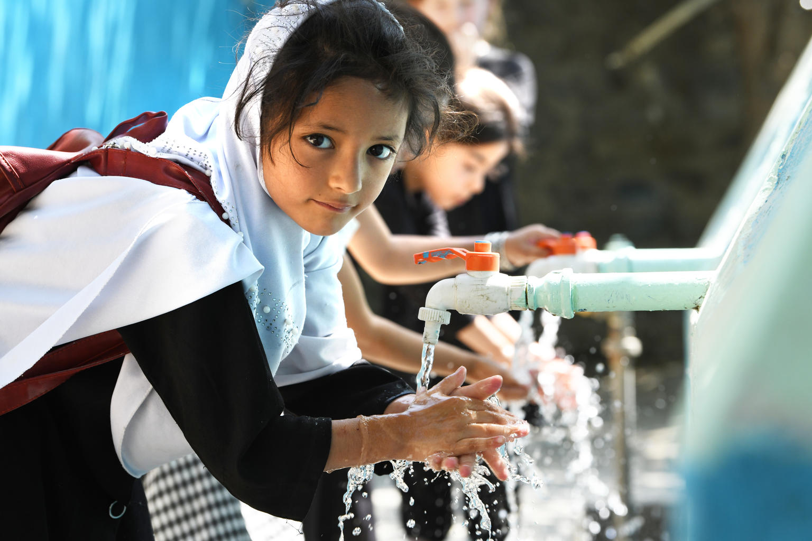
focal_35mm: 130
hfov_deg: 15.8
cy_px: 270
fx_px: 2932
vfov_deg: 10.5
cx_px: 406
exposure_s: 1/500
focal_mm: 130
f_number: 7.1
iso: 800
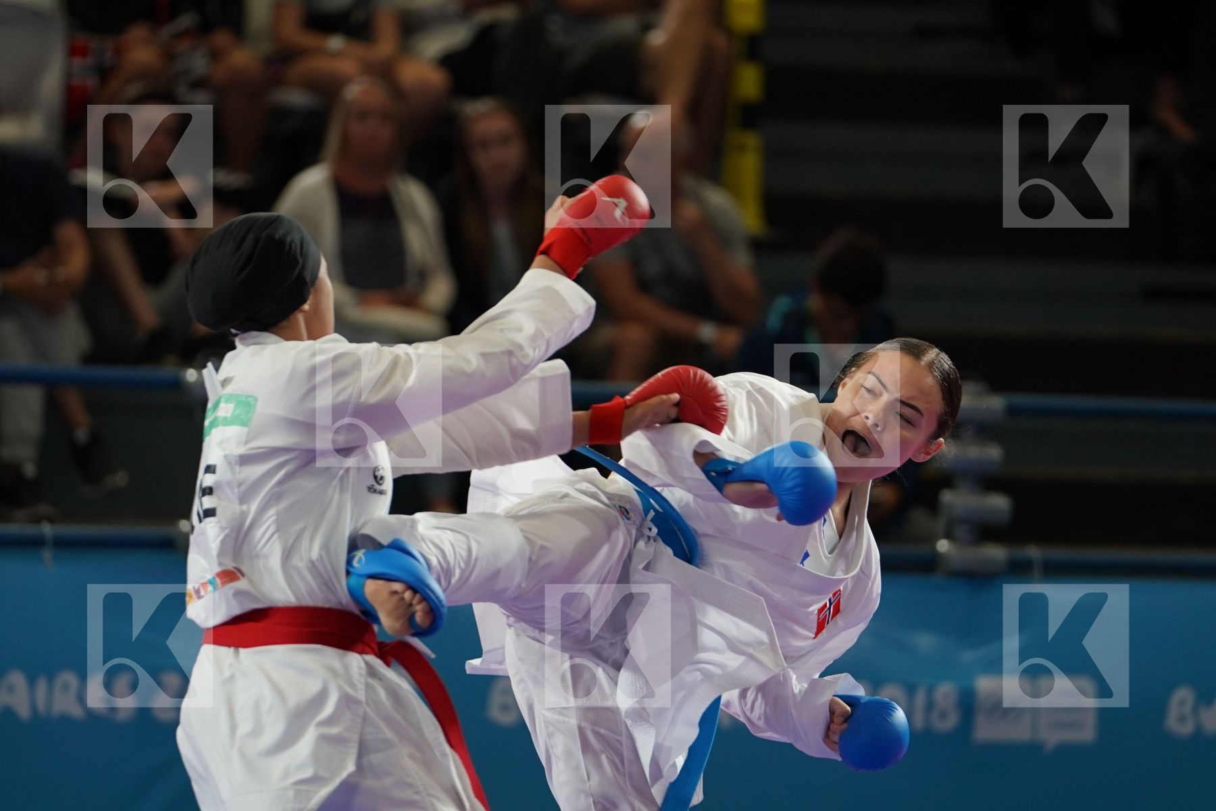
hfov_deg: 7.6
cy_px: 406
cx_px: 608
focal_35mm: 271
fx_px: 9153
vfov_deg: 5.1
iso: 1000
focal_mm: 181
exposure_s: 1/1000
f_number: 2.8
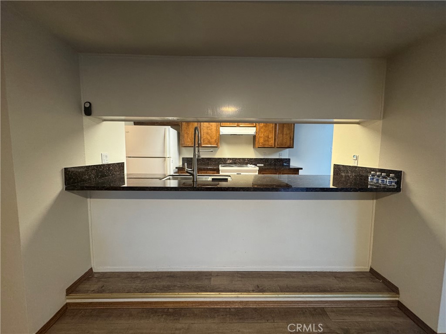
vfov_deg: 85.7
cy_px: 167
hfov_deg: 102.1
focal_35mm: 14
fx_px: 180
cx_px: 223
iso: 400
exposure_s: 1/60
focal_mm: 2.22
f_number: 2.2
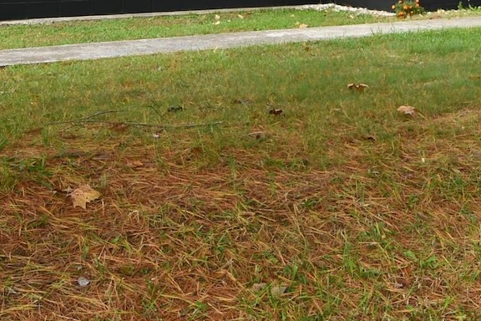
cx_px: 442
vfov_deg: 16.2
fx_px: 1069
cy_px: -94
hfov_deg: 24.6
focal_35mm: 80
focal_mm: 16
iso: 280
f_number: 5.6
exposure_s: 1/250
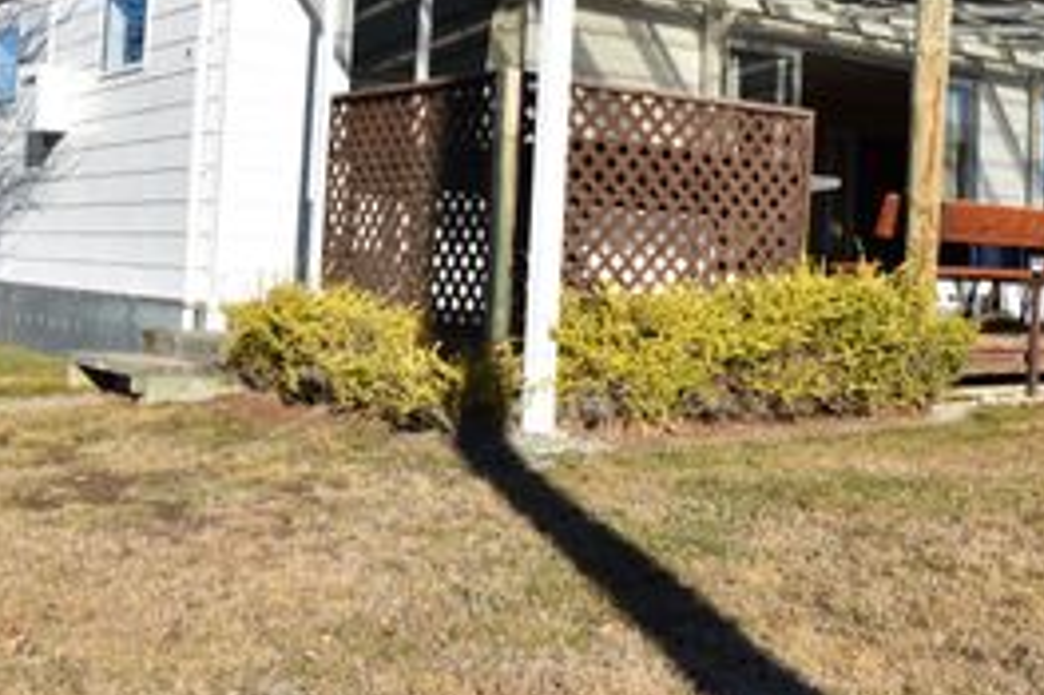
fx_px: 1475
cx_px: 695
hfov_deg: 38.5
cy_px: 201
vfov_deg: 26.3
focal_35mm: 51
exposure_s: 1/500
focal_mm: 19
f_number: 11
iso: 200
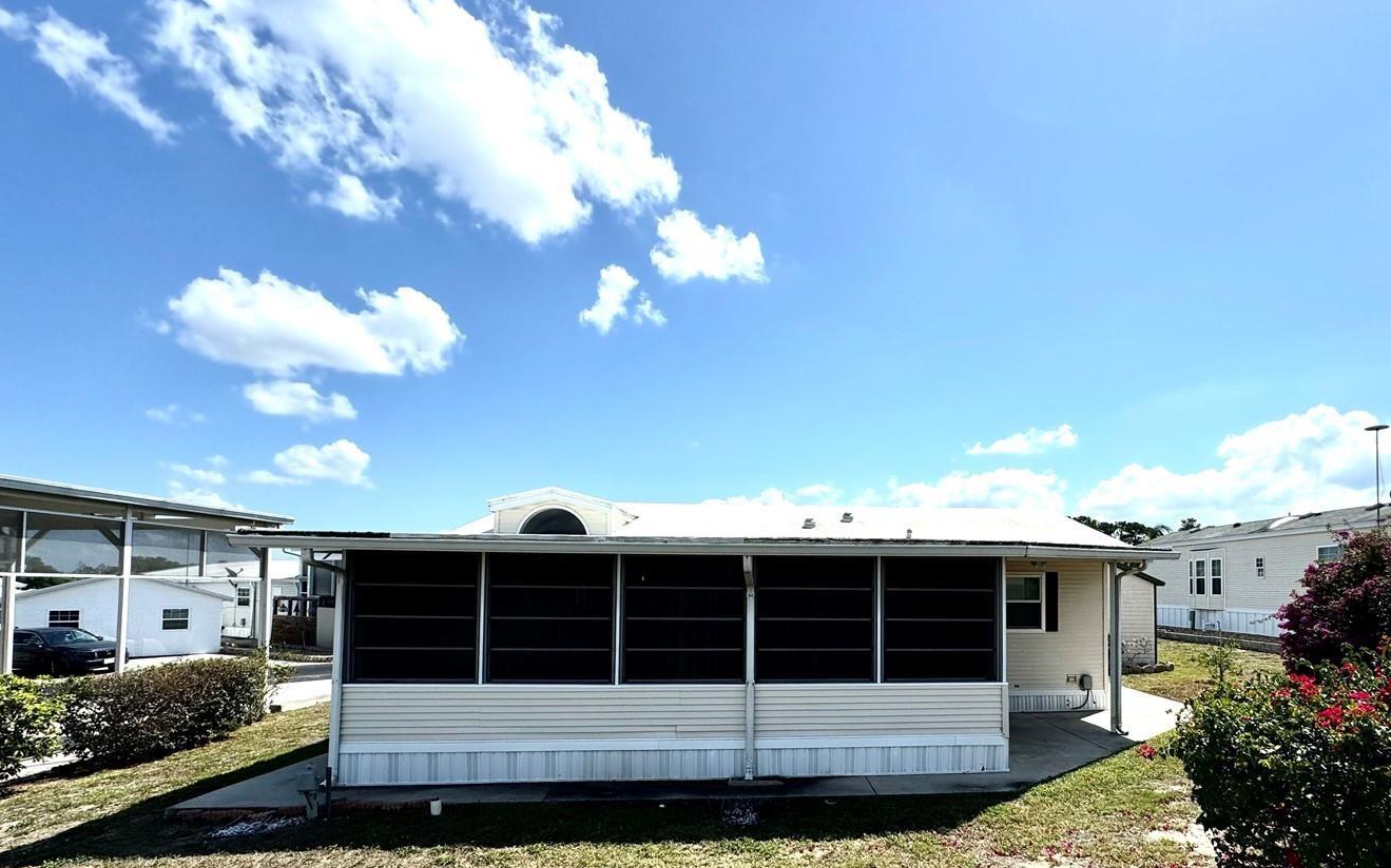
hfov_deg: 90.0
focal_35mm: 18
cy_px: 564
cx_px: 828
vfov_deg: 63.7
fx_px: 682
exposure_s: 1/3390
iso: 50
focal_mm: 2.22
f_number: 2.2
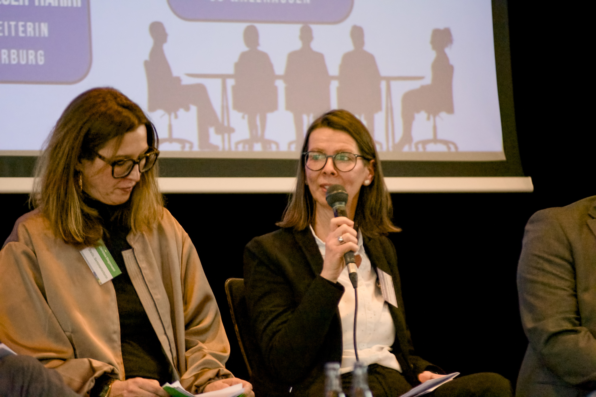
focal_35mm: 300
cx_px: 298
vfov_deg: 4.6
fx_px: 4966
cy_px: 198
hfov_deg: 6.9
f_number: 2.8
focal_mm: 200
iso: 6400
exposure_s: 1/1250
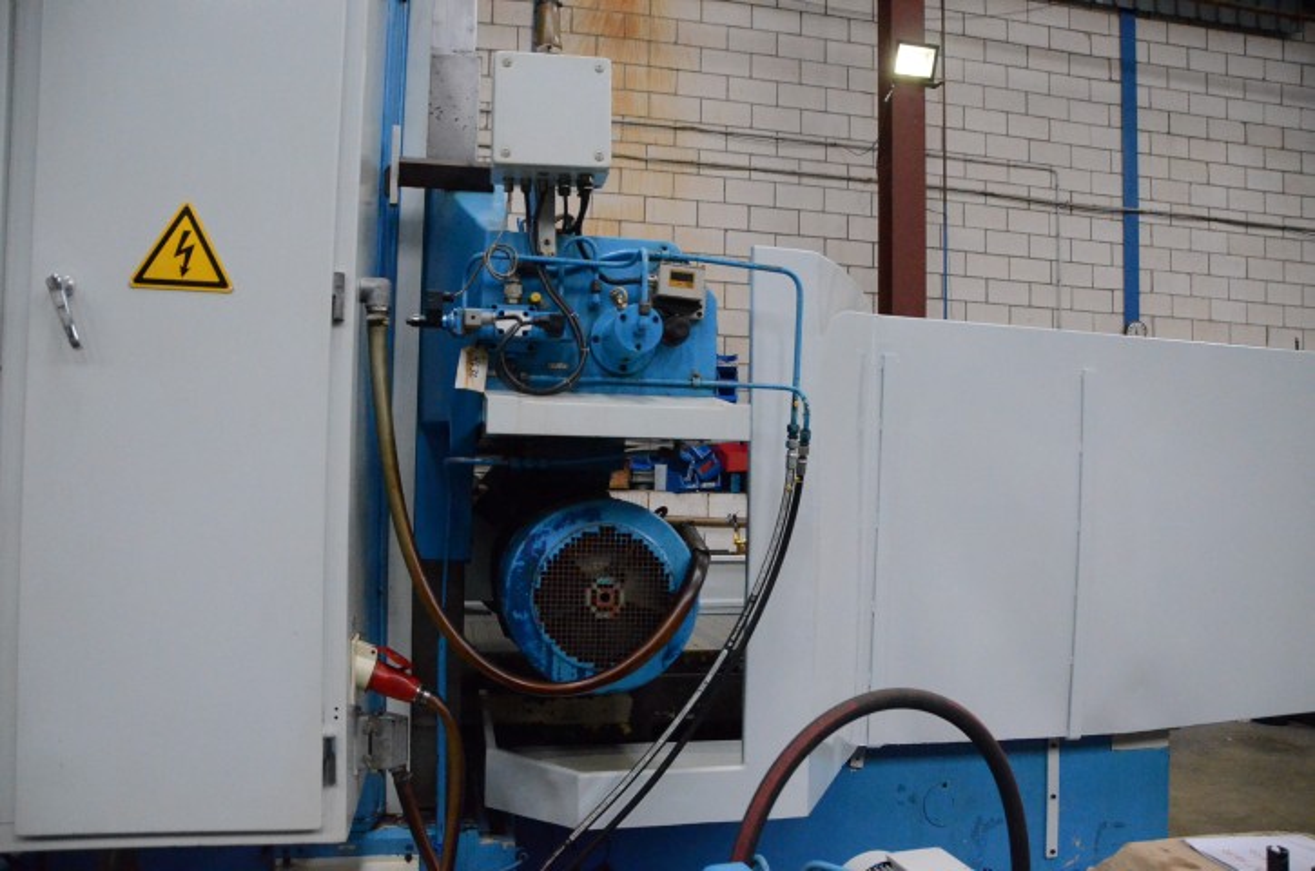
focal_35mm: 27
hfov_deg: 67.5
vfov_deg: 47.7
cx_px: 658
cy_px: 436
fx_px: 984
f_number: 3.5
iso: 6400
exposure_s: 1/2000
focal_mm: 18
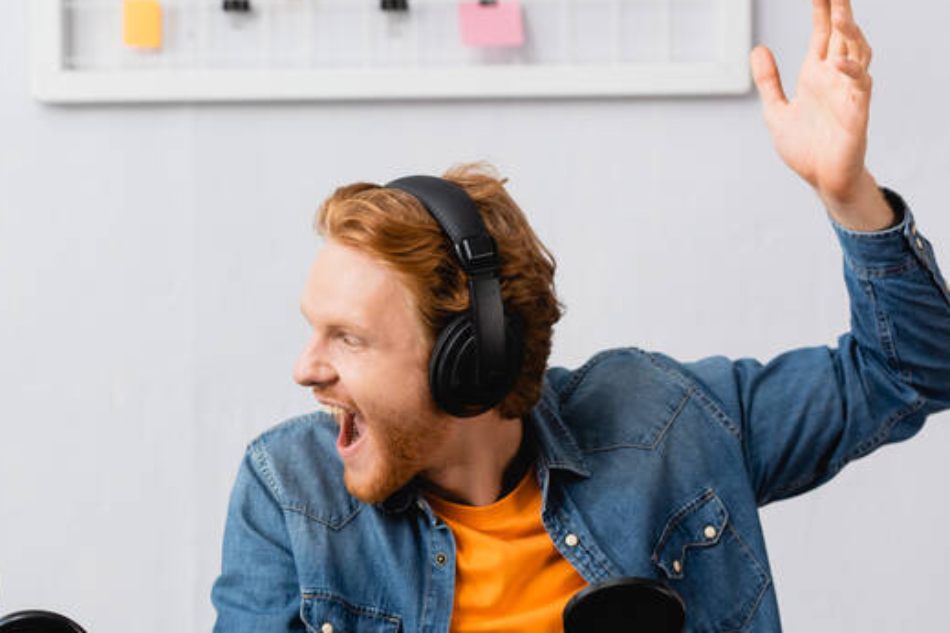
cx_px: 198
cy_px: 438
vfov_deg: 9.3
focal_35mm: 148
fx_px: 3905
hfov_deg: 13.8
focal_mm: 75
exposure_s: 1/200
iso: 100
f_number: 3.5
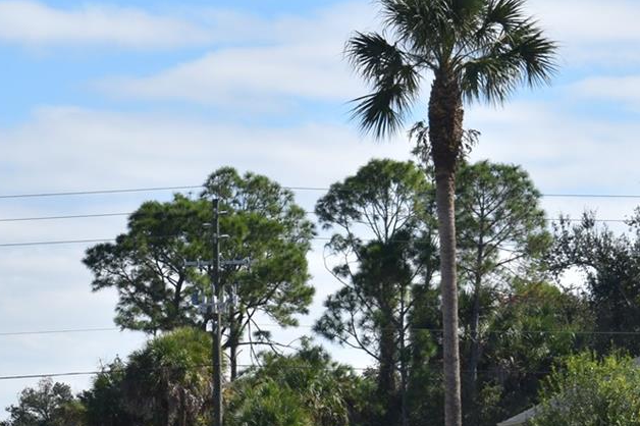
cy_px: 476
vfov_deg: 6.5
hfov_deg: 9.8
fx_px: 3736
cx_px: 88
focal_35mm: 210
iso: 100
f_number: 8
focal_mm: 55
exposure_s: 1/250
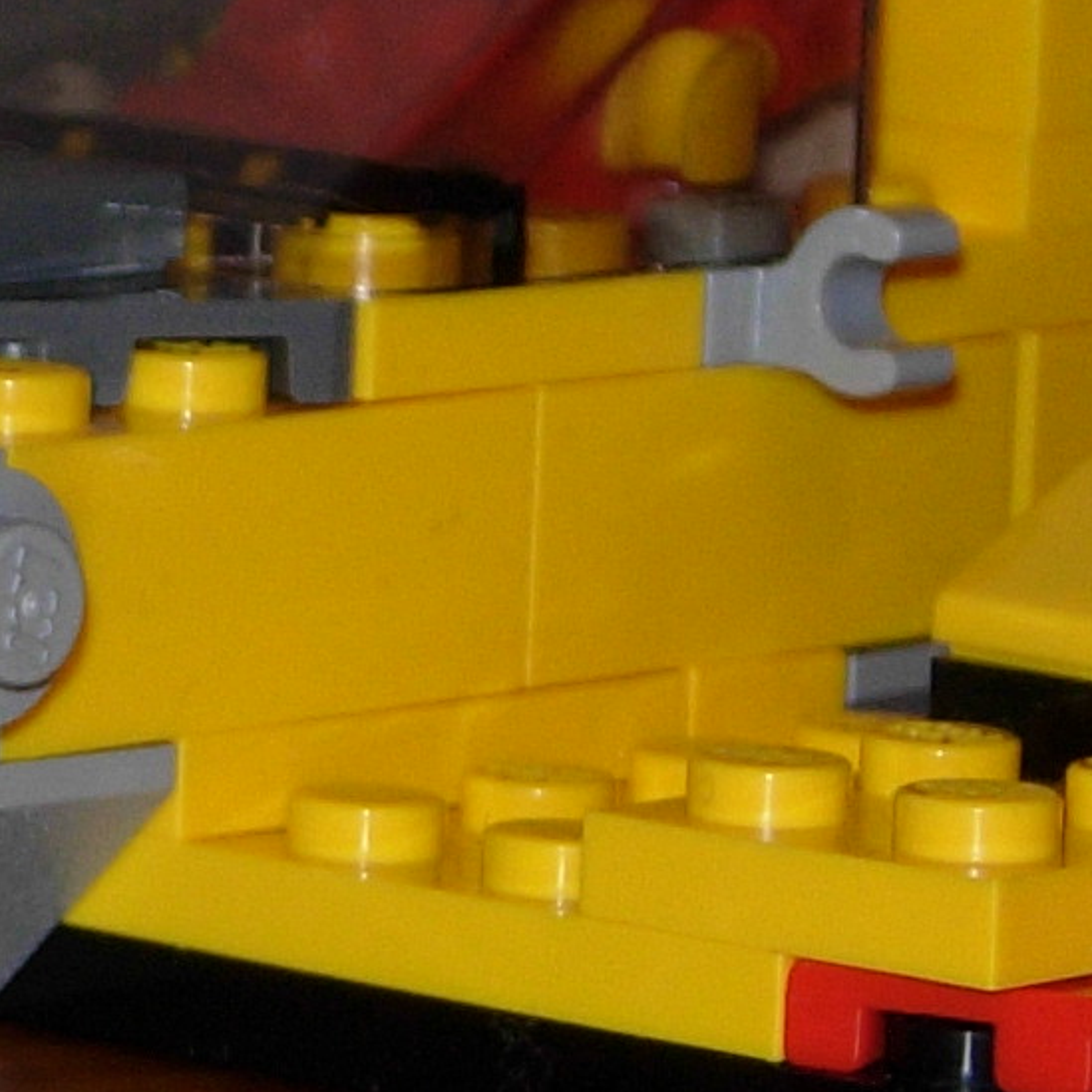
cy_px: 712
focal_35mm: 326
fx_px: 11635
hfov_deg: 5.3
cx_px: -334
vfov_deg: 5.4
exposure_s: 1/45.2
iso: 50
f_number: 3.5
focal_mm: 12.9
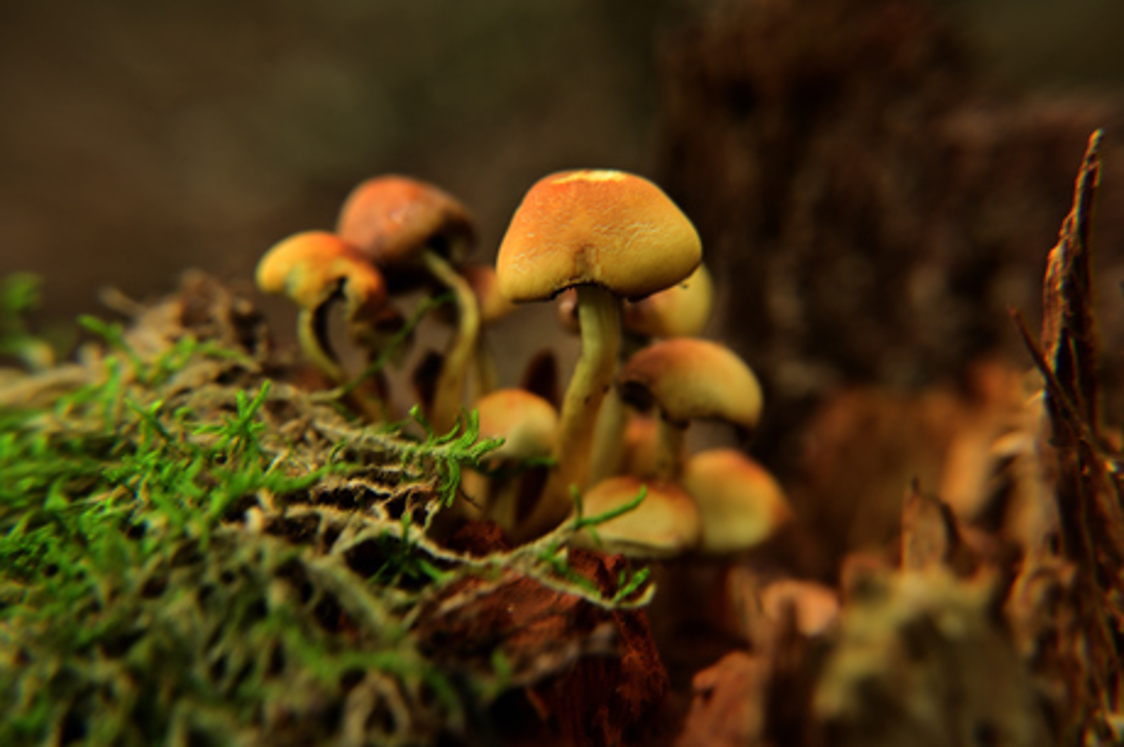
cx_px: 562
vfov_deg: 39.4
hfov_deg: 56.5
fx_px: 1045
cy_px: 374
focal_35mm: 34
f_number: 7.1
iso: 100
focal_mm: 33.5
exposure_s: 1/6
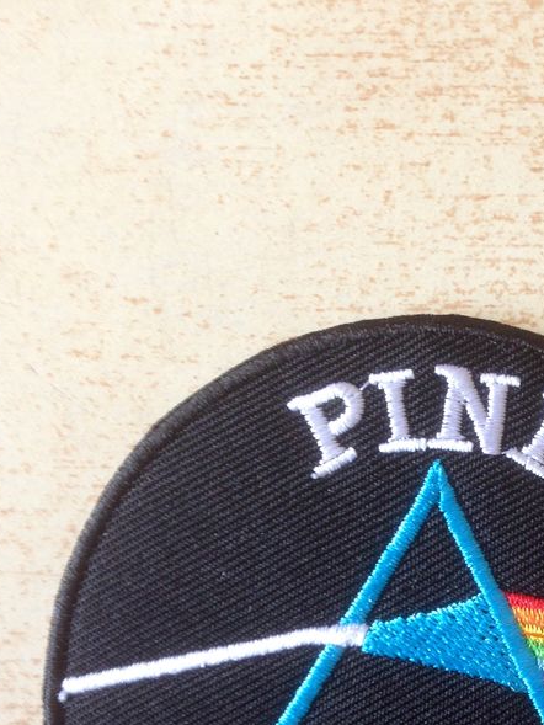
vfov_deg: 33.0
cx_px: 423
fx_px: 1173
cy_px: 614
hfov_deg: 25.7
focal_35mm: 56
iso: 80
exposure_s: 1/20
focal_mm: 4.12
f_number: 2.4
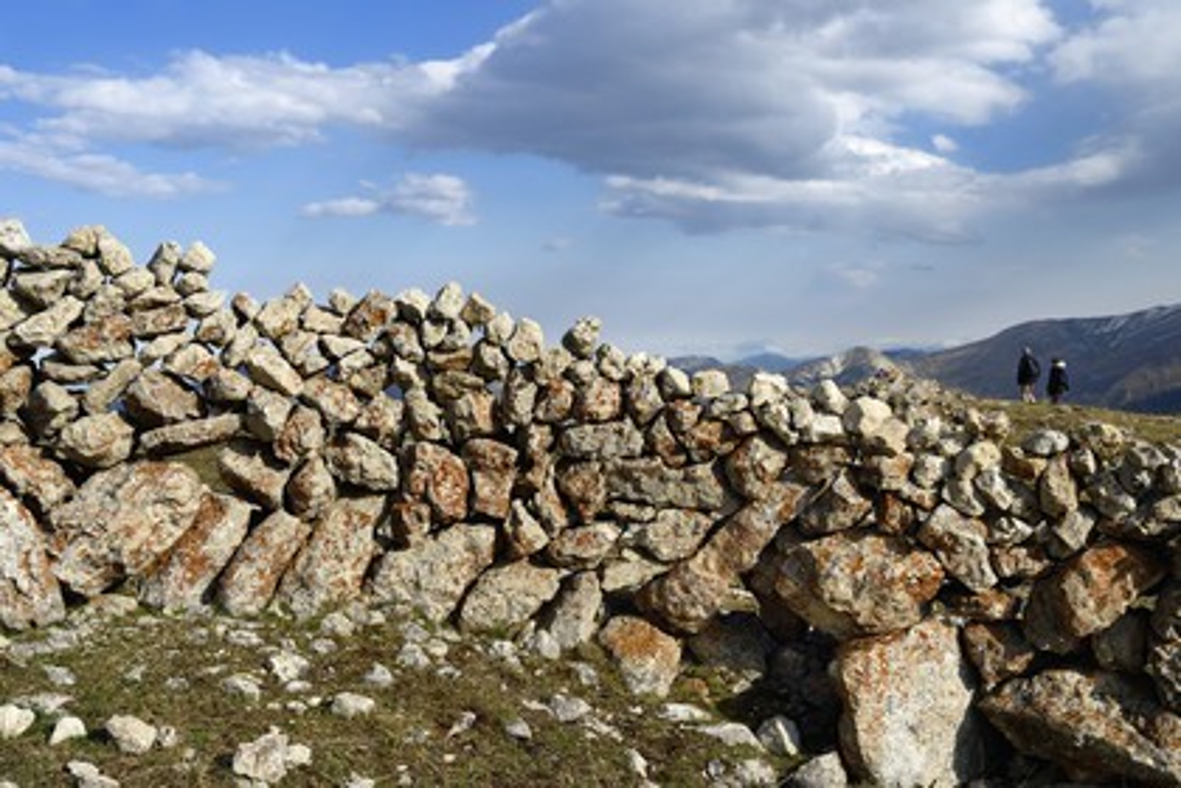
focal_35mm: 40
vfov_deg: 33.4
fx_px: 1312
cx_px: 590
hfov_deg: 48.5
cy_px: 394
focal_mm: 40
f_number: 14
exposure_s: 1/250
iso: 200
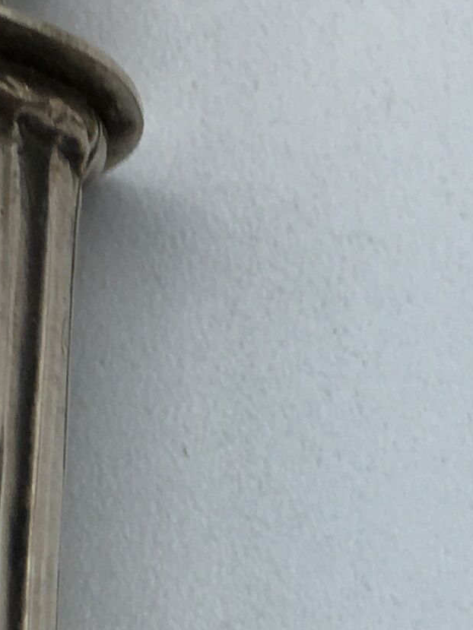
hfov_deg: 10.4
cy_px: 692
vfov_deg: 13.7
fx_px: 2568
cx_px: 531
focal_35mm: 141
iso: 25
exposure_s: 1/214
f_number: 2.2
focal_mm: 4.15
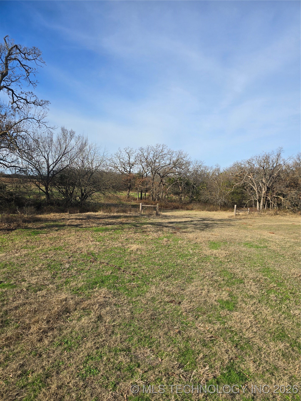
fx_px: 267
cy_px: 200
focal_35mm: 23
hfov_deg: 58.9
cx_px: 150
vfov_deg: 73.9
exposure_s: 1/859
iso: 12
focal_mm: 6.3
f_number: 1.7
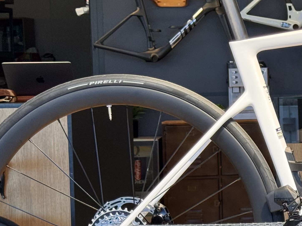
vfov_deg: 11.1
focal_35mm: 134
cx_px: 381
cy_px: 127
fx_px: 1169
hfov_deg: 14.2
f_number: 1.78
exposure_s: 1/100
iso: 125
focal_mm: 6.76
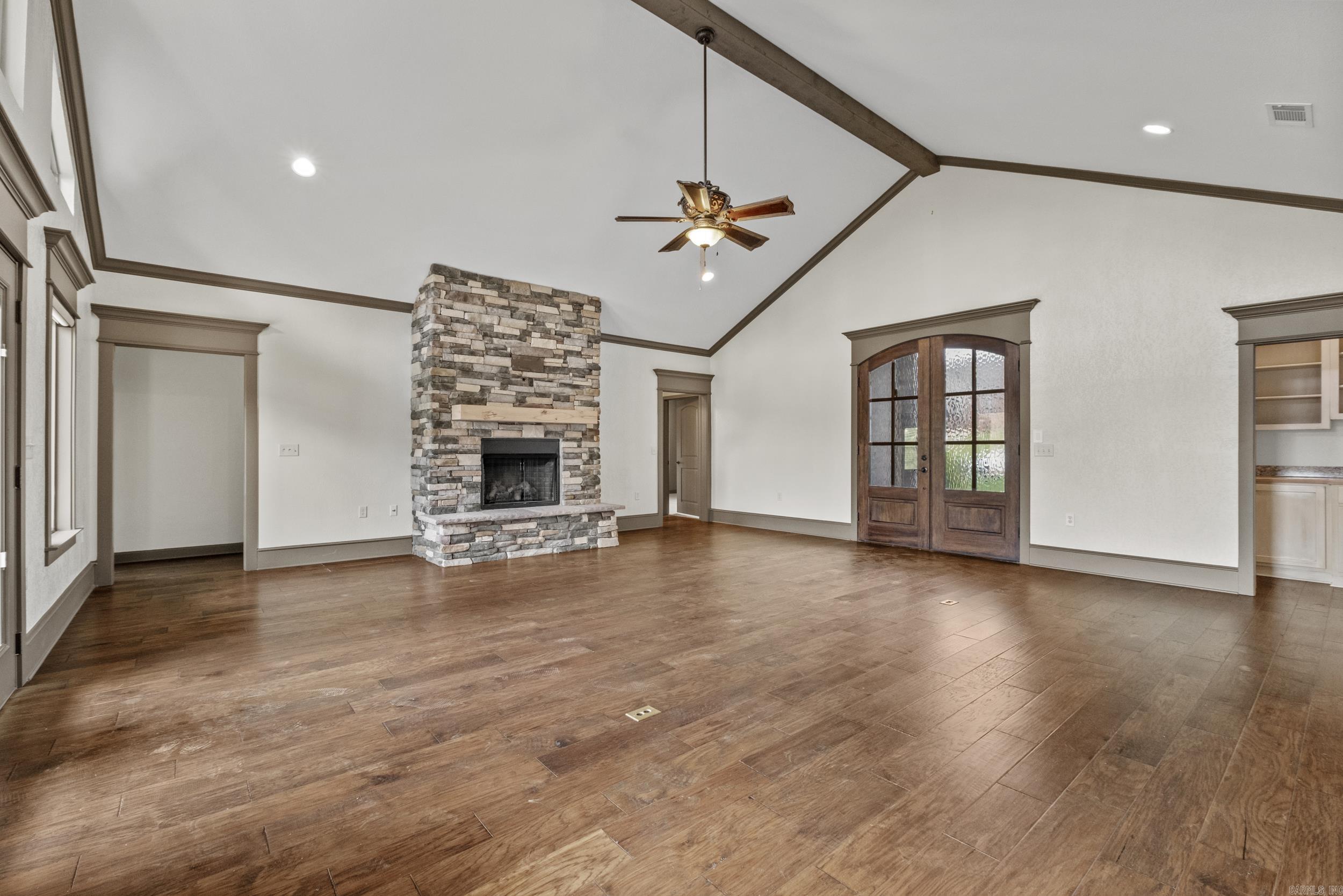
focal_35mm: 15
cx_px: 672
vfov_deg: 77.3
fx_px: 560
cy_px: 448
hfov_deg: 100.4
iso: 800
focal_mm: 10
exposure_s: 1/1.67
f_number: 8
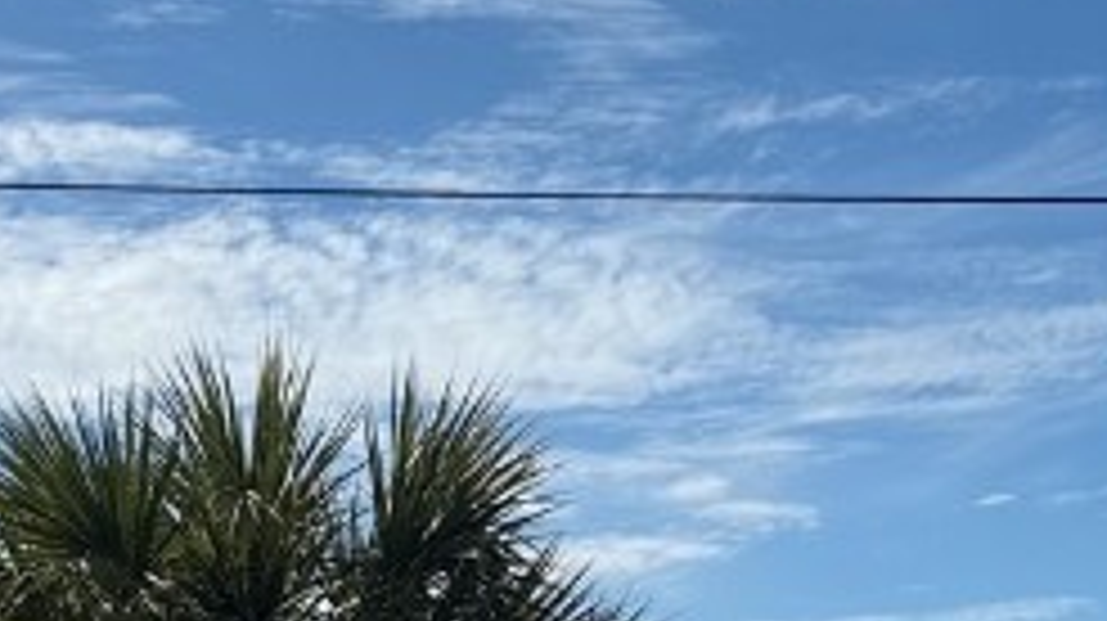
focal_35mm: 109
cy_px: 657
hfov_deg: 19.6
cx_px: 378
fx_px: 3197
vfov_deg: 11.0
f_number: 1.78
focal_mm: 6.76
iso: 80
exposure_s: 1/7353
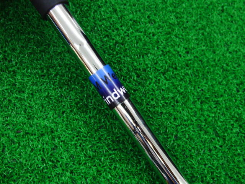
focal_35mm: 37
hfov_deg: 50.1
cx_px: 122
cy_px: 92
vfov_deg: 38.7
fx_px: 262
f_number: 3.6
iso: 400
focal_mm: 6.42
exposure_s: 1/40
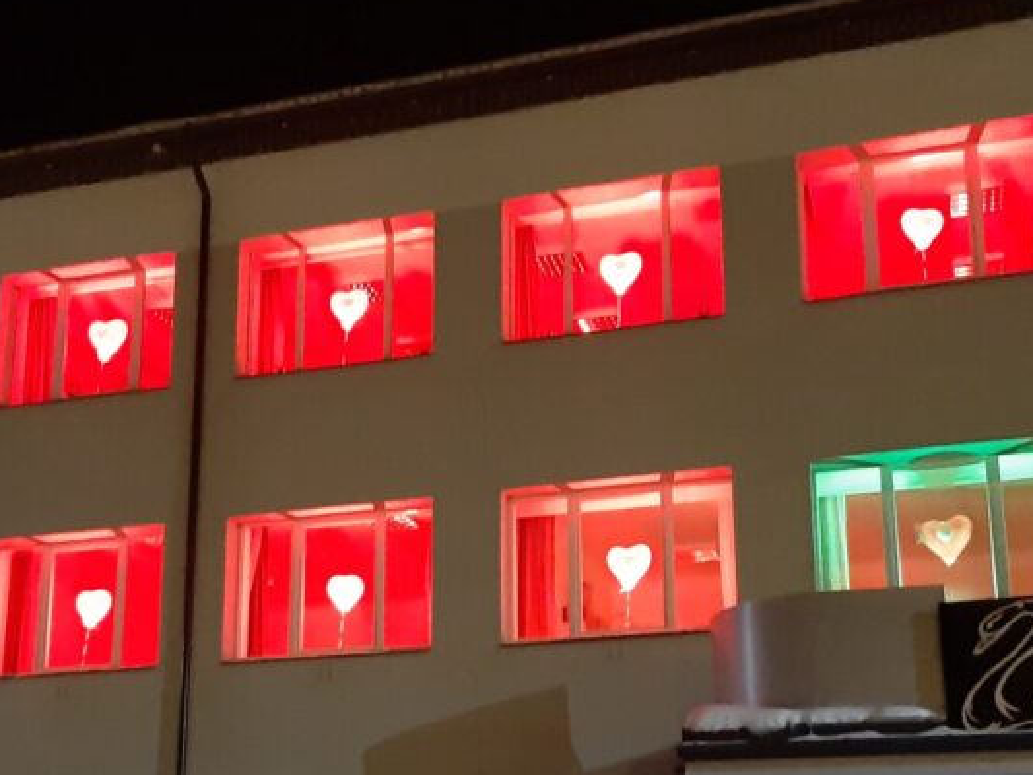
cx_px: 447
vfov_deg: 27.6
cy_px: 594
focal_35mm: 52
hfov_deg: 36.8
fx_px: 1552
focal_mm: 3.93
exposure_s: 1/17
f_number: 1.7
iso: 640
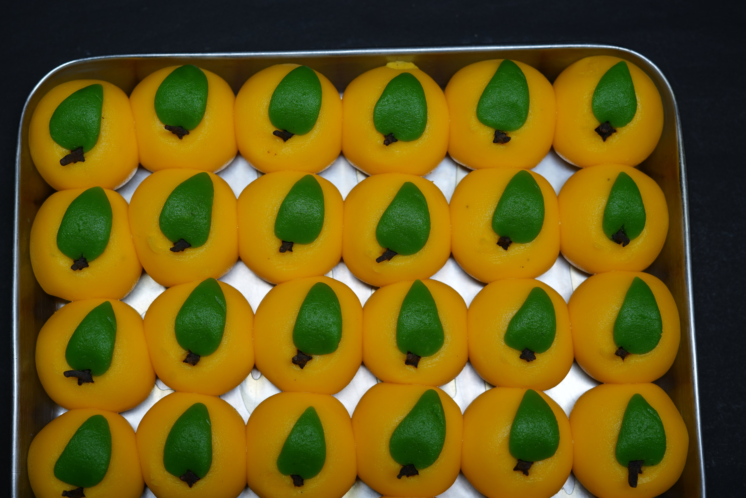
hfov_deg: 39.6
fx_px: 1036
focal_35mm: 50
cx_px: 373
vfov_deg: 27.0
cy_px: 249
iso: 400
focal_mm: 50
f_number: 5.6
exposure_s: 1/125
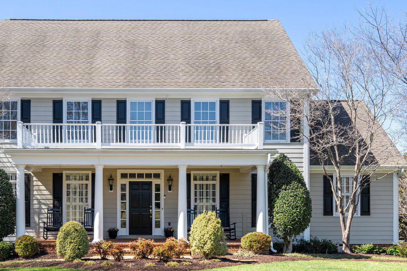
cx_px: 139
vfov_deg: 30.2
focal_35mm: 44
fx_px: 497
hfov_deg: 43.9
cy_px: 188
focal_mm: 28
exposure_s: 1/400
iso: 250
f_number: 8
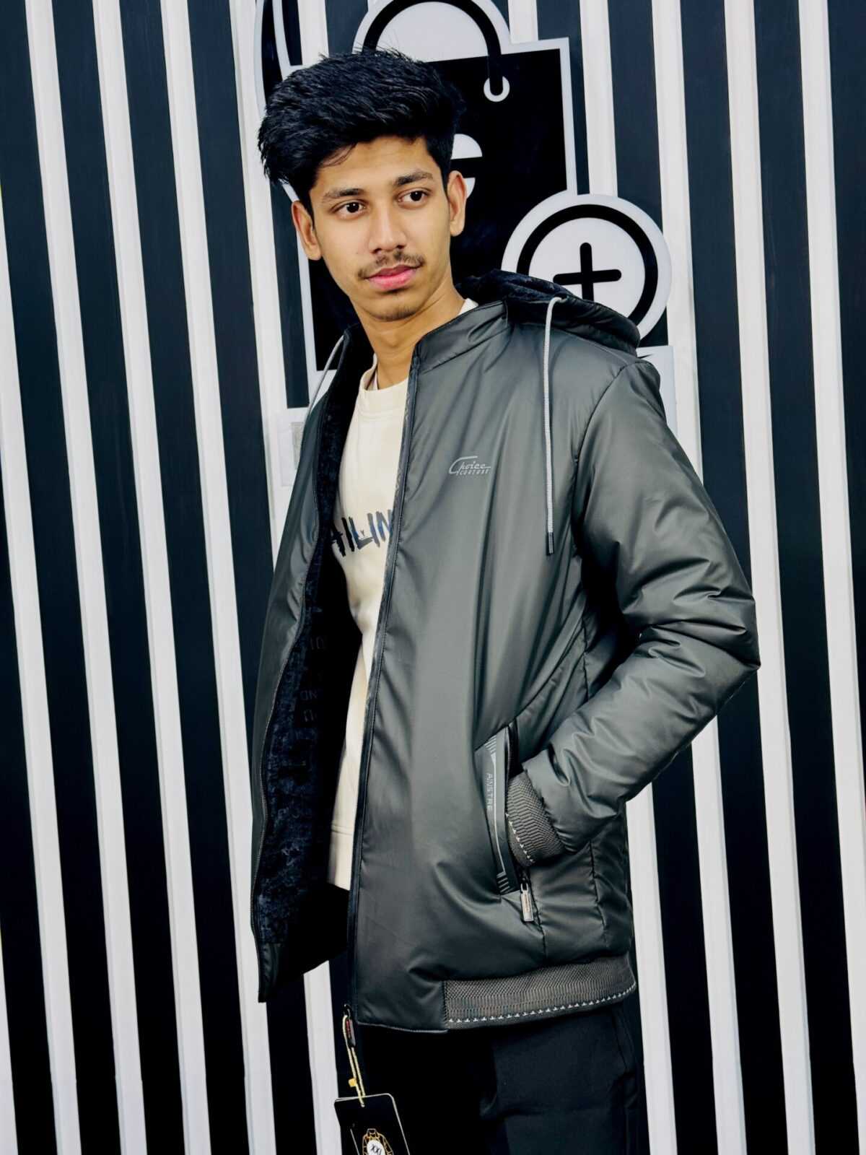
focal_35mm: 48
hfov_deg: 30.3
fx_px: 1601
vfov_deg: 39.7
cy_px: 578
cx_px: 433
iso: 125
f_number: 1.78
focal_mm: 6.76
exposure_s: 1/100
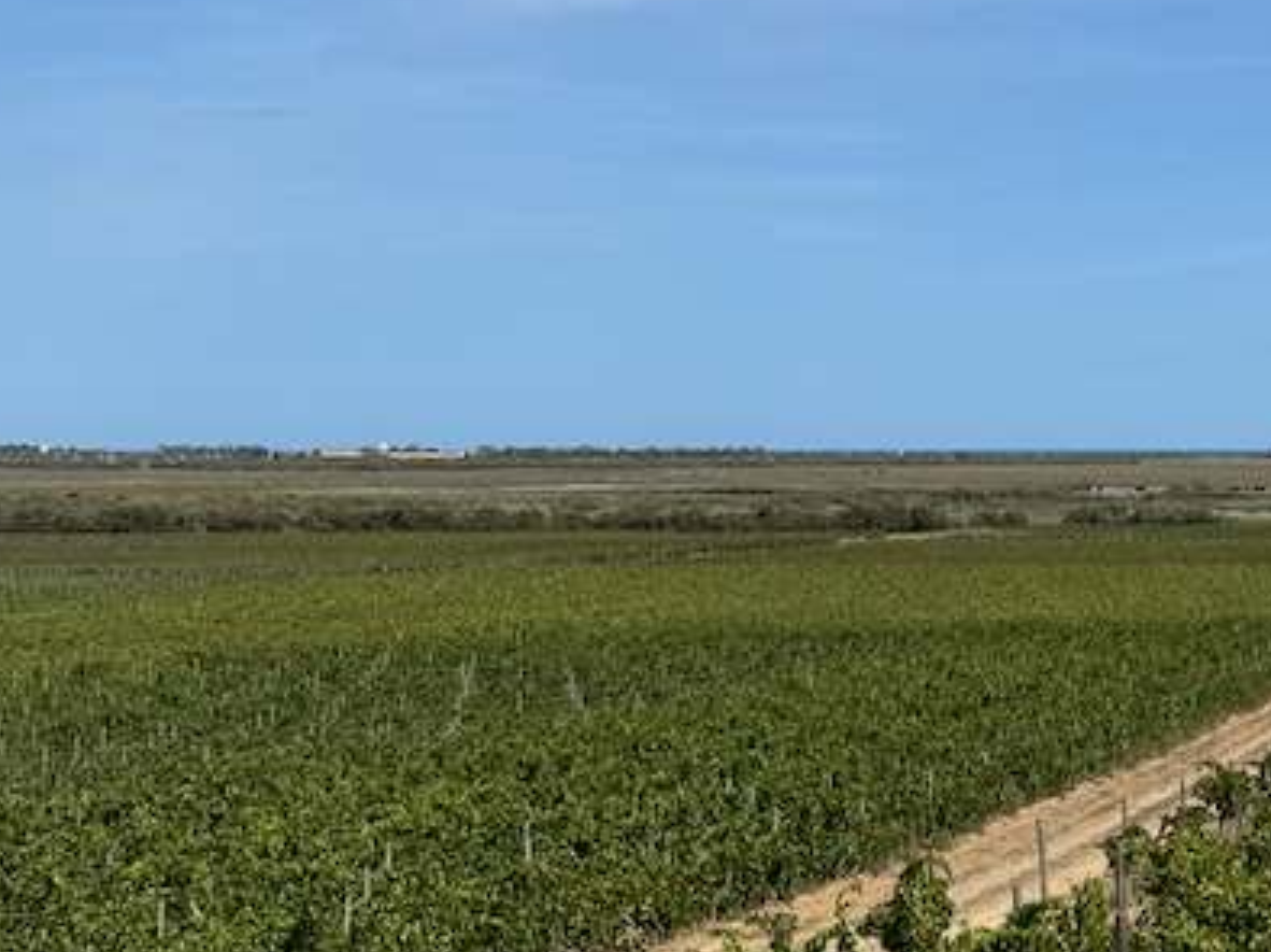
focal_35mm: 78
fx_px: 2862
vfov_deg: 18.8
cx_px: 1548
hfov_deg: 22.9
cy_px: 258
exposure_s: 1/7092
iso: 80
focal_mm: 6.76
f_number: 1.78
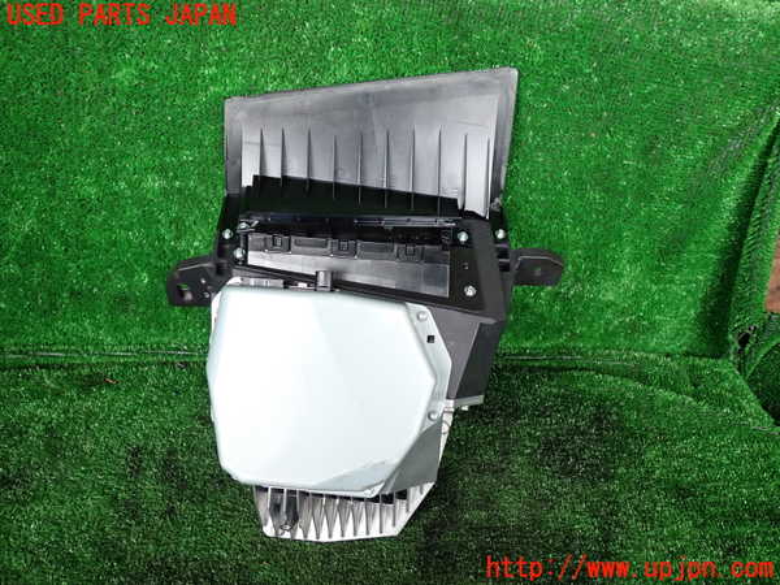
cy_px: 292
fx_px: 676
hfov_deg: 60.0
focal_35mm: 30
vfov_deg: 46.8
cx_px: 390
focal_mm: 5.4
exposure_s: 1/30
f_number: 2.3
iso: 250
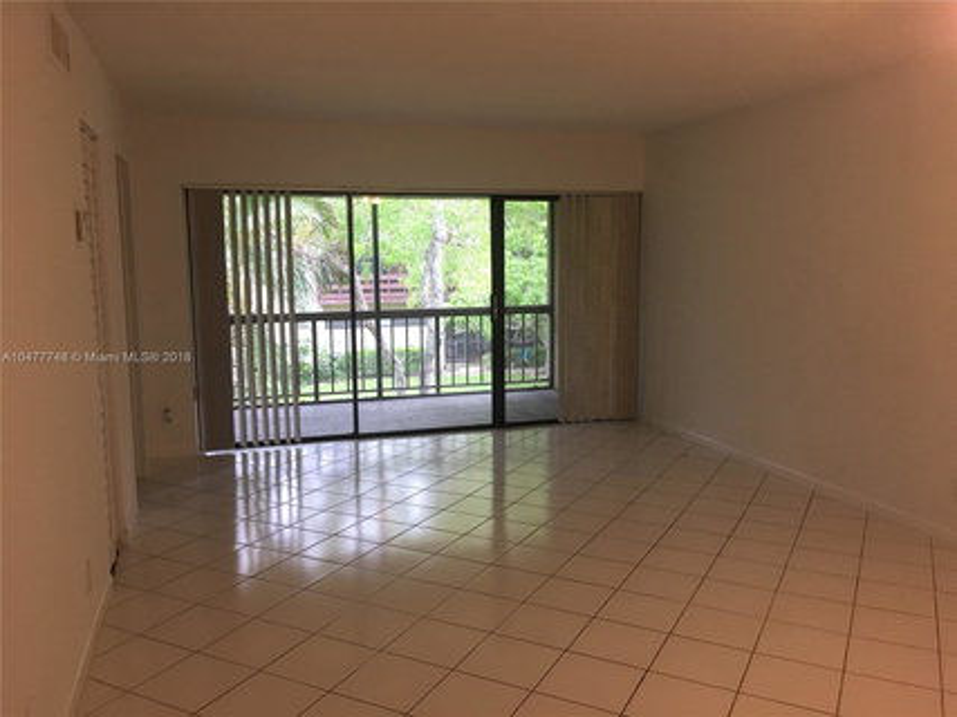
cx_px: 478
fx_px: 802
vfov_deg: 48.2
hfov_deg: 61.7
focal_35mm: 29
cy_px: 358
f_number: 2.2
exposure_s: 1/30
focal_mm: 4.15
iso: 32
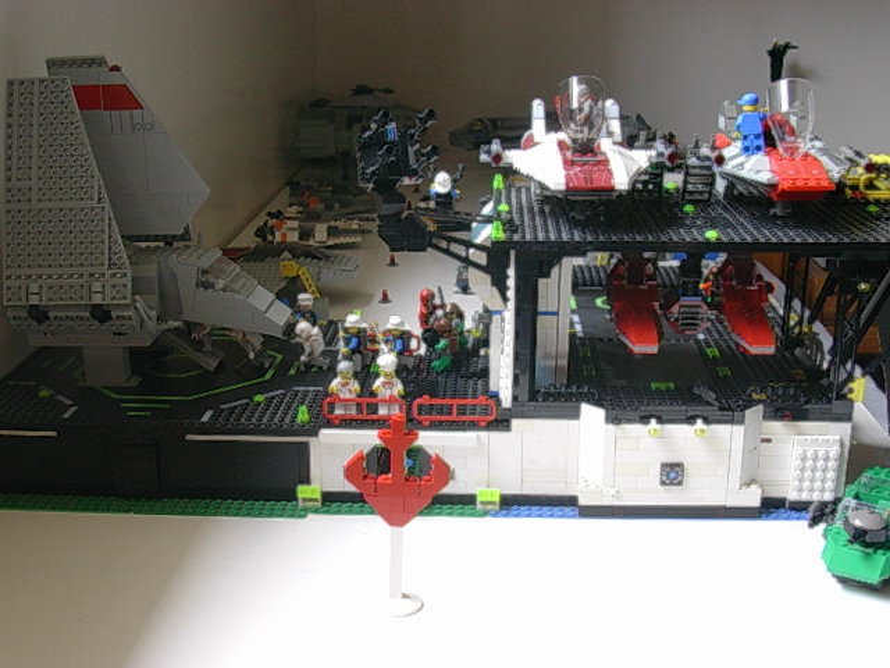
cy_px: 334
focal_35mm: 45
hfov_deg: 42.1
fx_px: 1157
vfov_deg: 32.2
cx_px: 445
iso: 70
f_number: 2.9
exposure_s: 1/40.3
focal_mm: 6.7
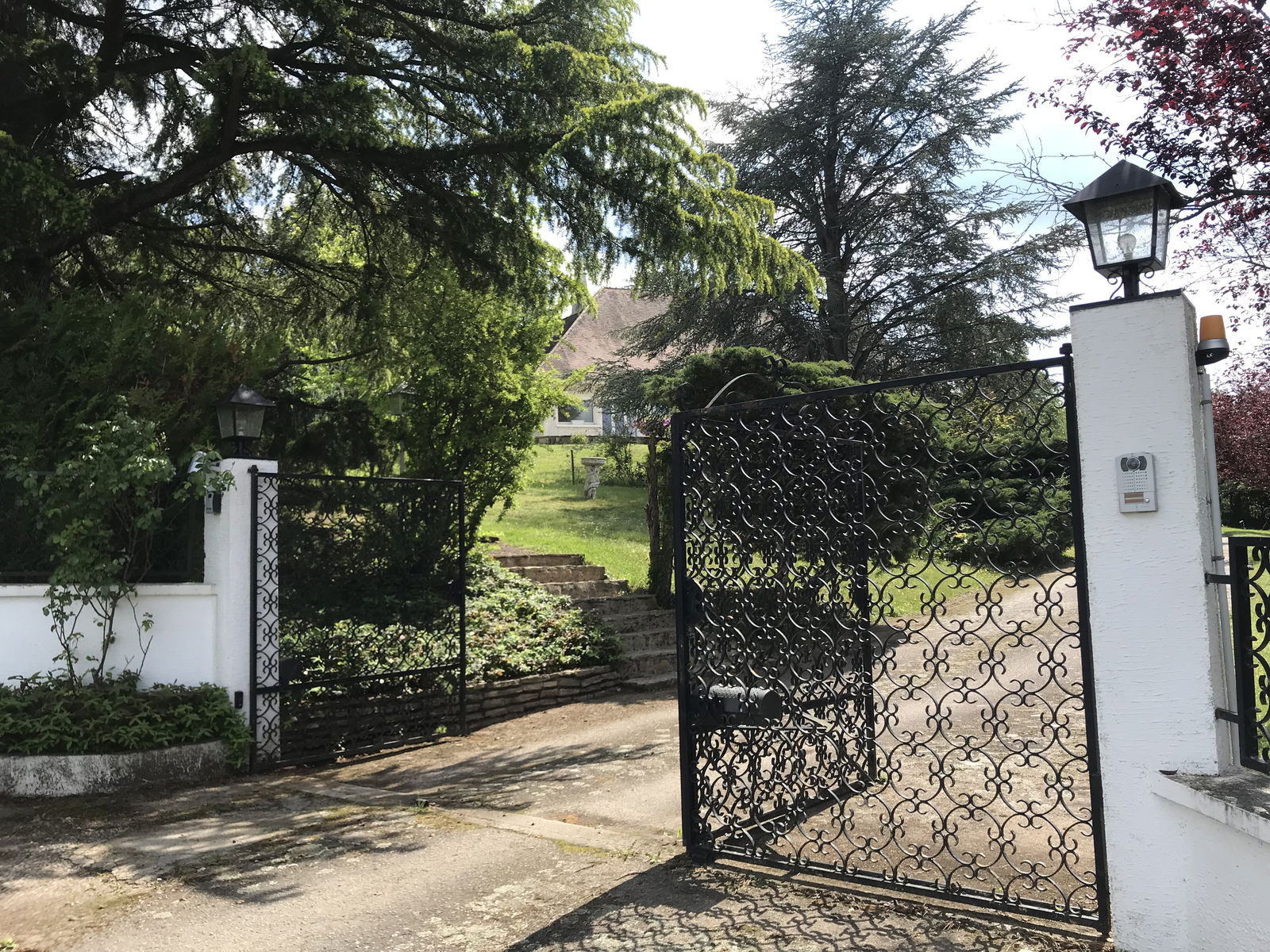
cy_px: 476
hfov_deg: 63.4
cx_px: 635
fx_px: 1027
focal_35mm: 28
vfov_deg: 49.7
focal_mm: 3.99
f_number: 1.8
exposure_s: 1/1198
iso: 20
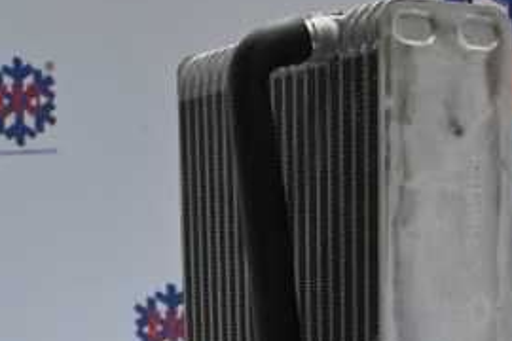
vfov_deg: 13.4
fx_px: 1446
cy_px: 292
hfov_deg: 20.0
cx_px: 322
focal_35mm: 102
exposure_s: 1/125
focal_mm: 30.5
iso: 1400
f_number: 4.8
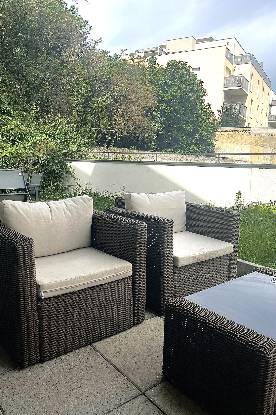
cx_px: 154
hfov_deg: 46.3
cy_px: 214
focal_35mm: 28
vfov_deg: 65.5
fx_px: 322
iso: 32
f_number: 1.6
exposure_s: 1/3003
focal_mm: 5.1
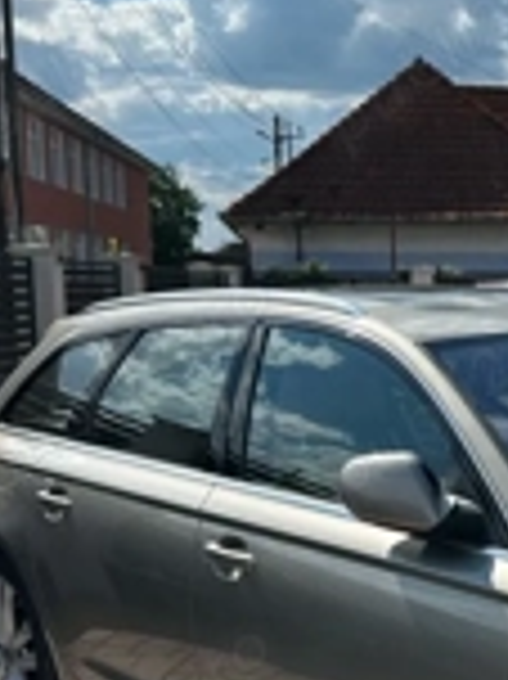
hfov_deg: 20.3
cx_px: 562
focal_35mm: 69
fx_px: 1352
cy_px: 441
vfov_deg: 28.0
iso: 50
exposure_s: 1/6579
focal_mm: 5.7
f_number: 1.5
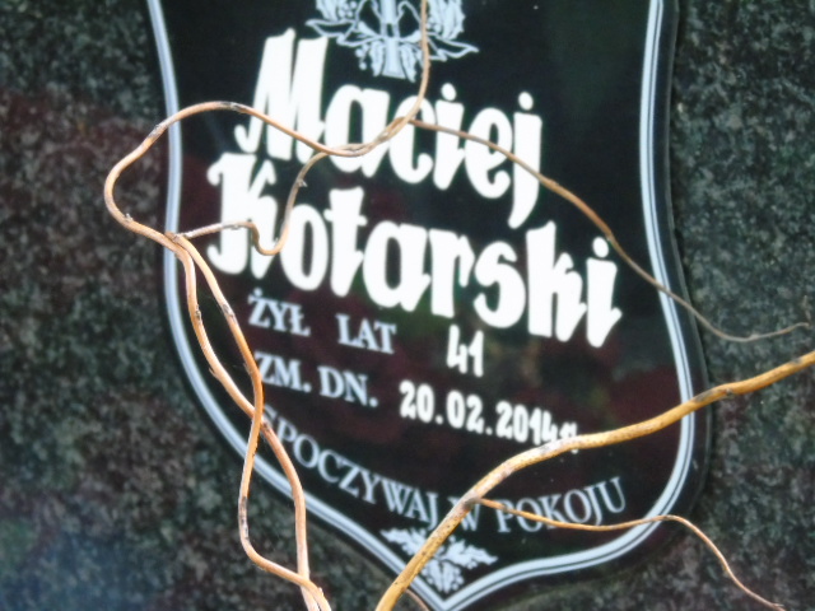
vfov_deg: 6.1
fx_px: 5721
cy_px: 306
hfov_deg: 8.1
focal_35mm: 243
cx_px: 408
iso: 800
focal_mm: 43
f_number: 4.8
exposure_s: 1/40
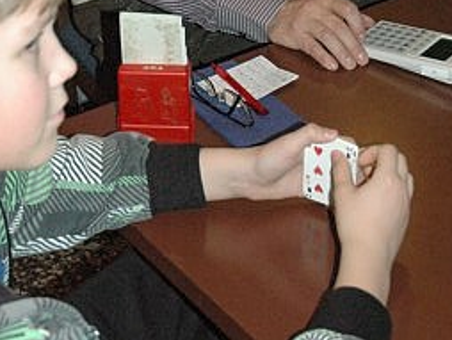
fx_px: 1204
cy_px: -119
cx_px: 185
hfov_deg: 21.2
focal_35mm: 92
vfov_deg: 15.2
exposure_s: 1/60
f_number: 5
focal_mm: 27
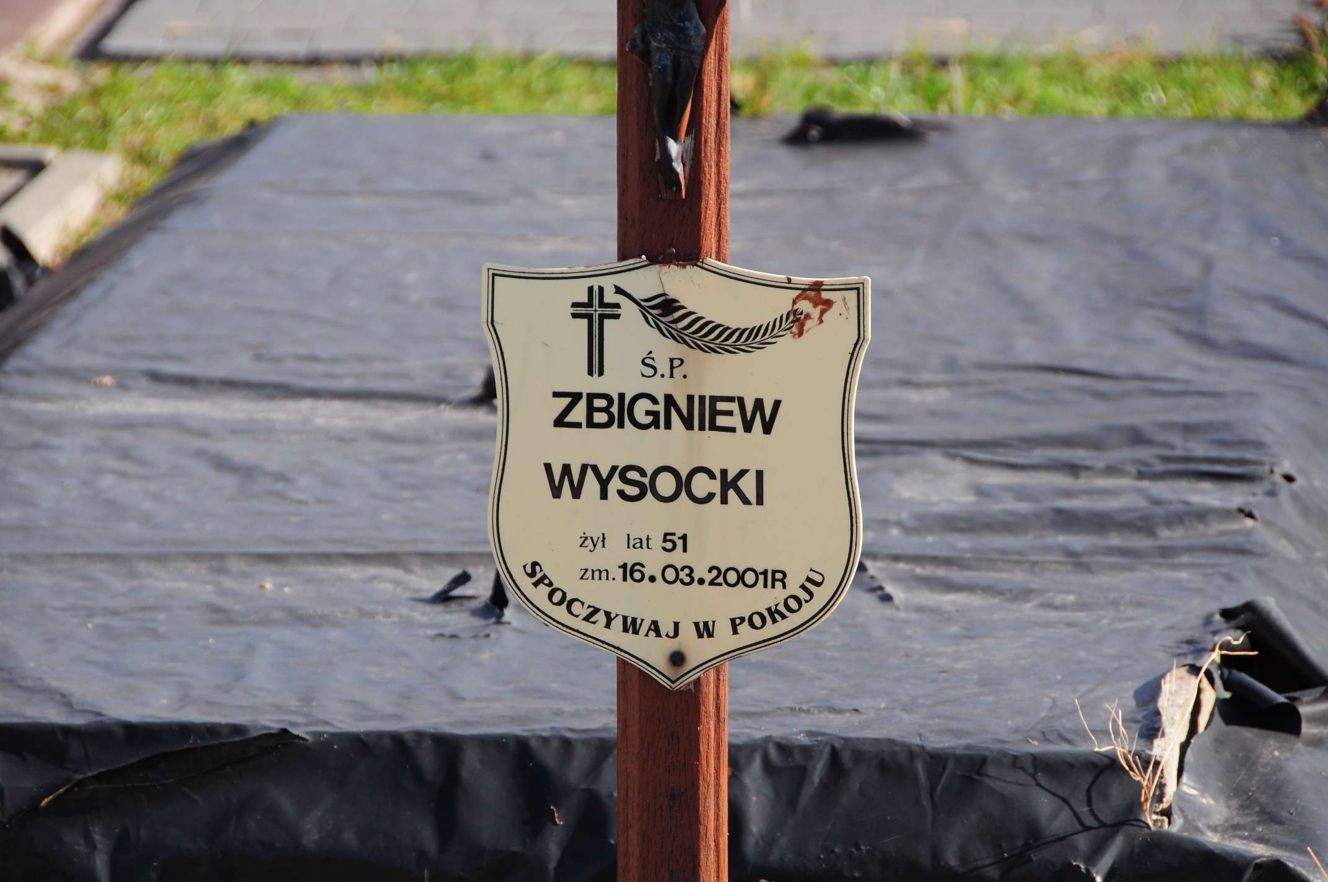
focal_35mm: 225
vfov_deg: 6.1
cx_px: 664
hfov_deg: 9.2
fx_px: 8290
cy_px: 441
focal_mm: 150
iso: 200
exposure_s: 1/320
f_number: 7.1
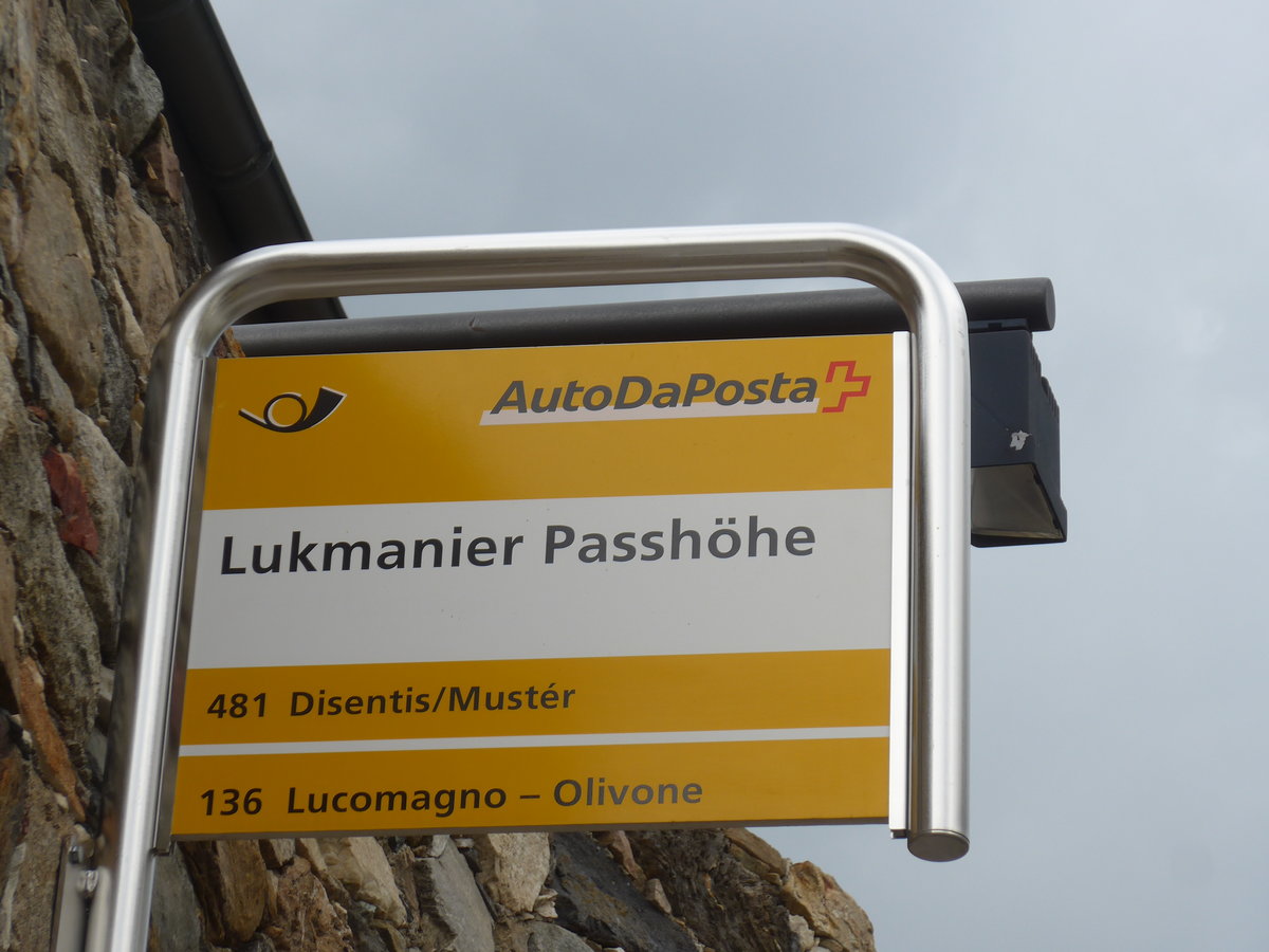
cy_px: 476
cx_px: 634
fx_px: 4546
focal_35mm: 124
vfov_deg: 12.0
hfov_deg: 15.9
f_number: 5.2
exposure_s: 1/125
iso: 80
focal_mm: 24.3
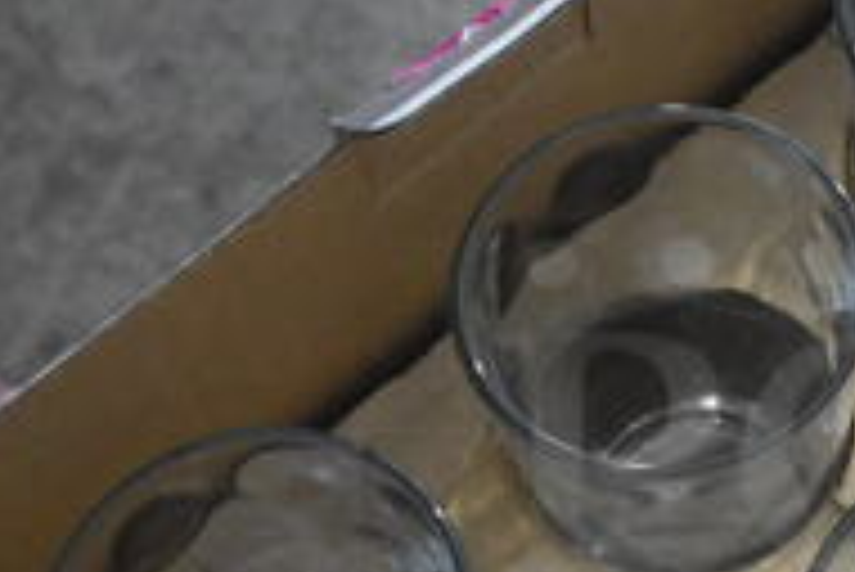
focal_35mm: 106
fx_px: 2519
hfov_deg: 18.8
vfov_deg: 12.9
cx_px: 828
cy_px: 446
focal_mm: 22
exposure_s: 1/125
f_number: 3.8
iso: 3200
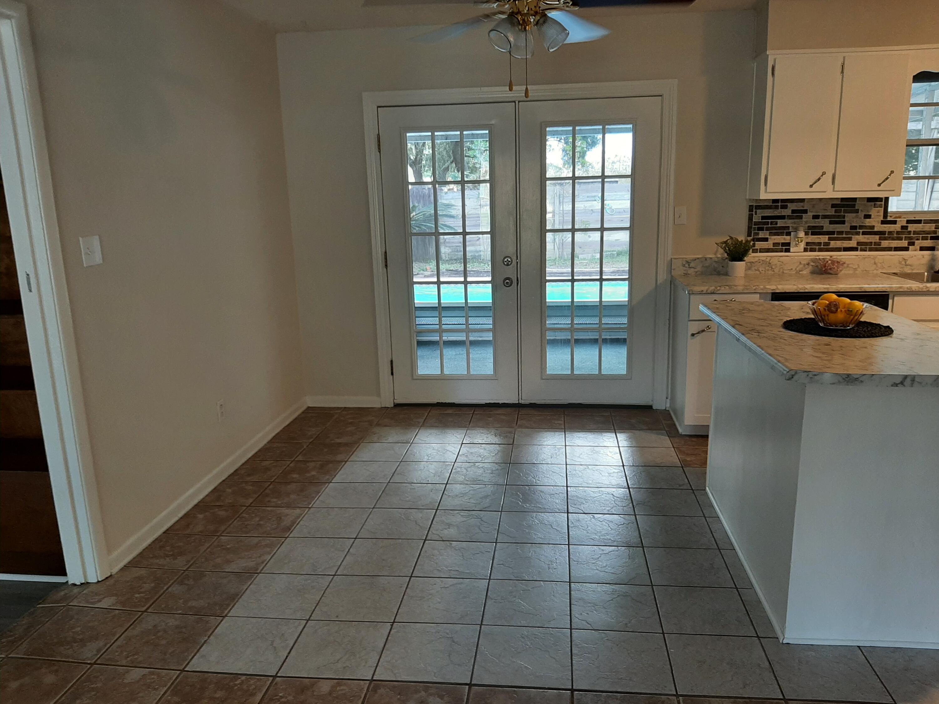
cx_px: 470
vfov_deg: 53.1
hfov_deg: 67.3
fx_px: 705
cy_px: 352
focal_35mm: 26
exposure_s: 1/60
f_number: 1.7
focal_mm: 3.93
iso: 100
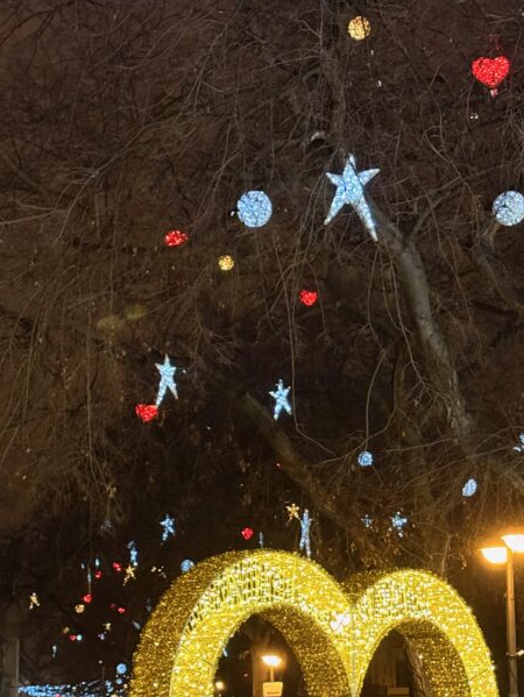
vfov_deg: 23.8
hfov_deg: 18.0
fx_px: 1653
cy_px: 438
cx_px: 328
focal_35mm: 82
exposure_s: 1/25
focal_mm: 6.76
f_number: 1.78
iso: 640
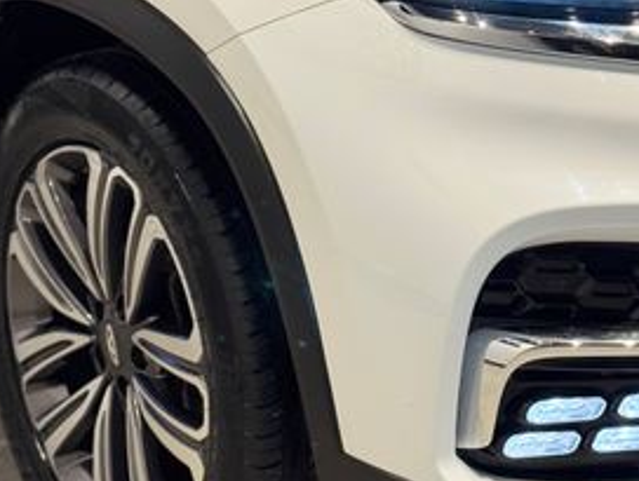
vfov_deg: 17.7
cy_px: 113
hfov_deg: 23.4
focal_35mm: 83
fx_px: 1535
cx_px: 439
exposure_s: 1/60
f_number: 1.78
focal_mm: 6.76
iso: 125
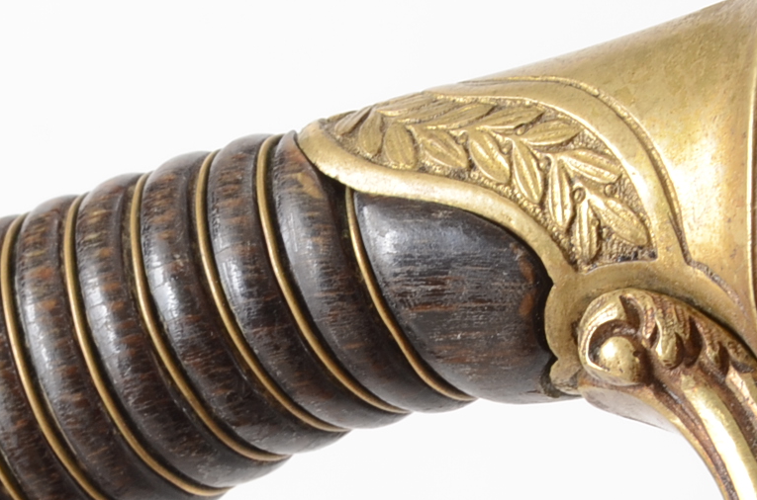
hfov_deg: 8.9
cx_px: 213
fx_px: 4866
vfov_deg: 5.9
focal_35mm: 232
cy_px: 551
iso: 200
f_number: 11
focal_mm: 48
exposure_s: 1/125
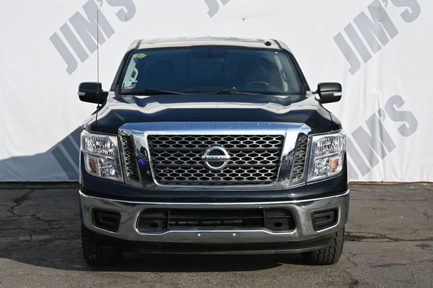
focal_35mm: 66
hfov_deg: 30.5
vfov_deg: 20.6
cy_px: 144
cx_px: 216
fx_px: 793
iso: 110
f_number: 6
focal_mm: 44
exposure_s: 1/250
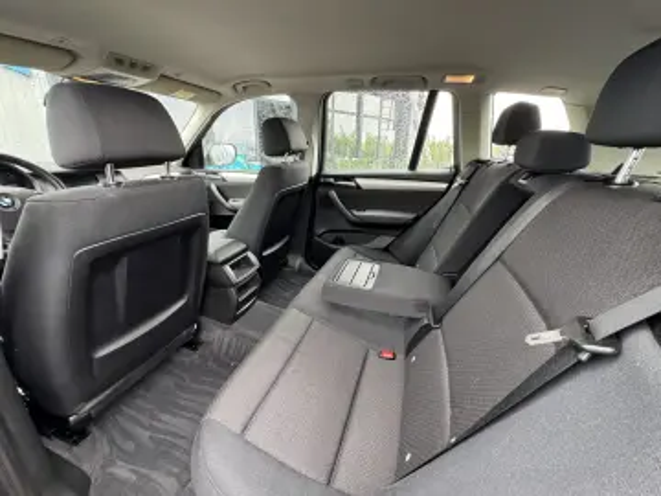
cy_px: 248
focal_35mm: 14
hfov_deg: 102.1
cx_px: 330
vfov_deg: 85.7
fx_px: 267
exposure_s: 1/71
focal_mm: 2.22
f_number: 2.2
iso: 320
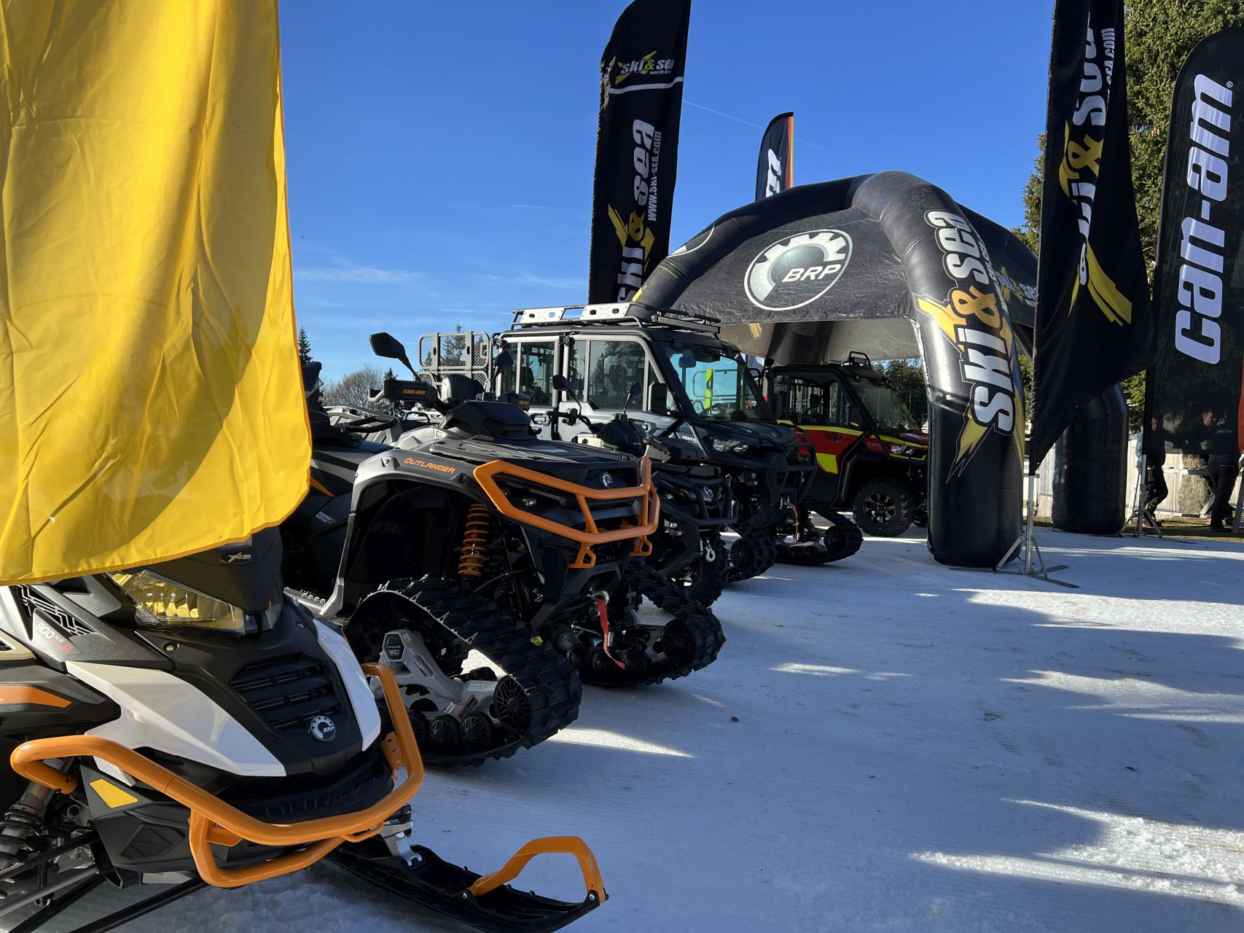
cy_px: 466
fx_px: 934
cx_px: 622
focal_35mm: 26
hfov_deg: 67.3
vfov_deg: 53.1
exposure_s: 1/2083
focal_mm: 5.7
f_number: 1.5
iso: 50
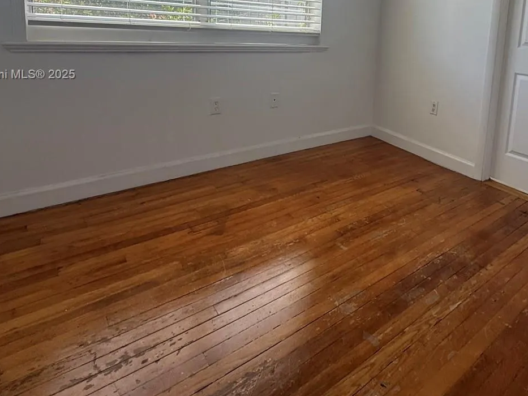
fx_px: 366
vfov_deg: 52.8
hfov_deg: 69.8
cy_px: 75
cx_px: 347
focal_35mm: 24
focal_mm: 2.22
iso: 64
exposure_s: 1/136
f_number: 2.2
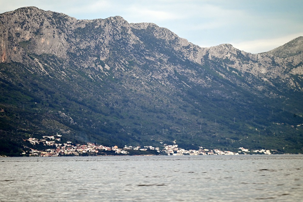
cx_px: 152
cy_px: 101
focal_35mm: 300
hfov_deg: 6.9
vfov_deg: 4.6
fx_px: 2526
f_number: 5.6
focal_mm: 300
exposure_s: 1/1000
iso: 400
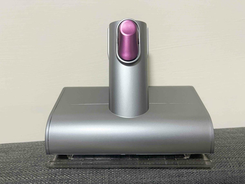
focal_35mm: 26
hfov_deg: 67.3
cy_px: 92
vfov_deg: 53.1
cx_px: 122
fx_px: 184
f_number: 1.5
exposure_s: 1/89
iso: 125
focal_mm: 5.7
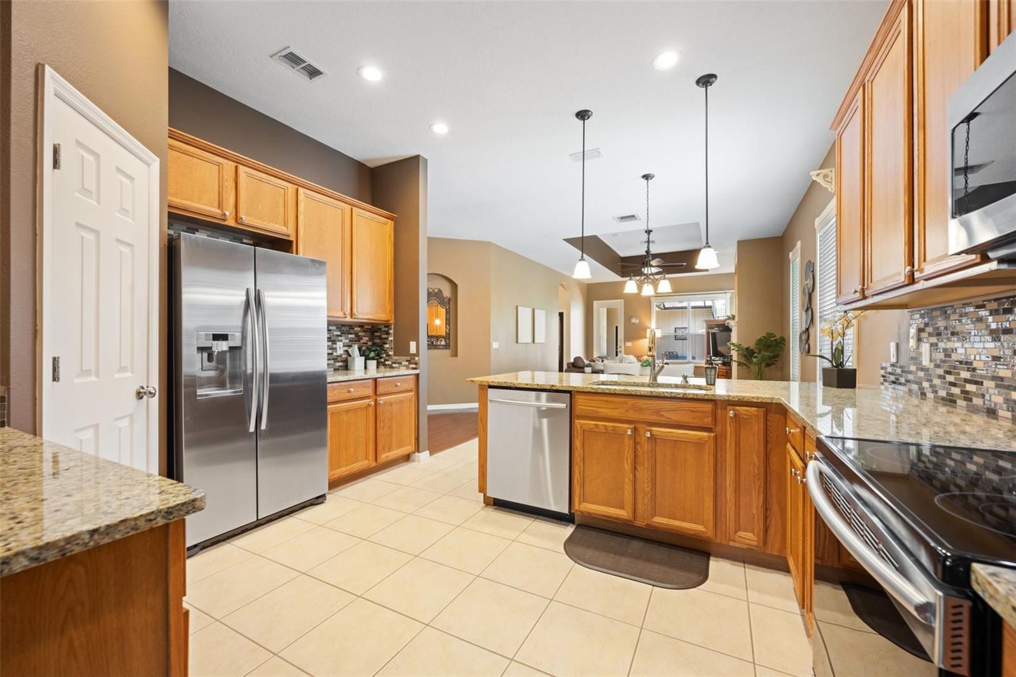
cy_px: 338
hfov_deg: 104.3
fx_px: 395
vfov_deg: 81.2
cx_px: 508
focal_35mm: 14
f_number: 8
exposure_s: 1/2
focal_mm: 14
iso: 400
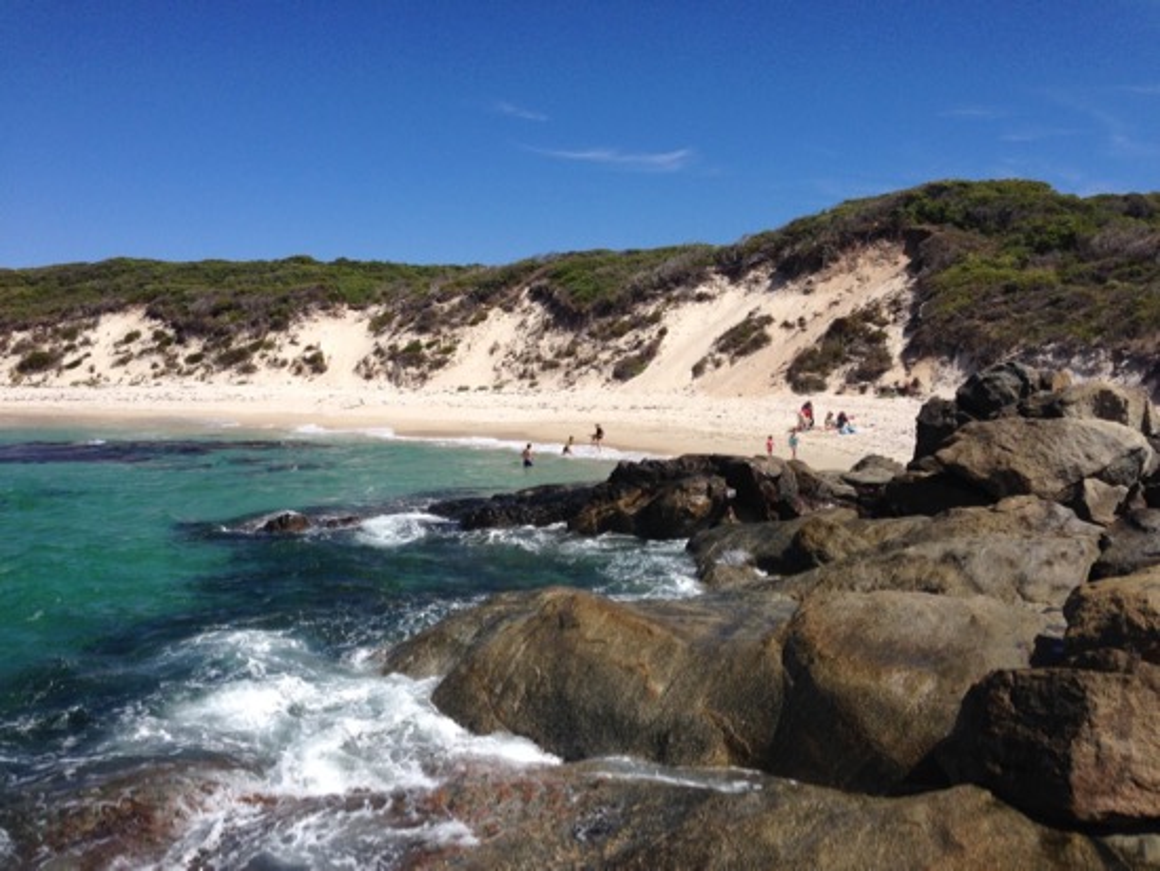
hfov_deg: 55.3
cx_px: 580
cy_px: 436
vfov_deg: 43.0
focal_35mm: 33
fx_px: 1106
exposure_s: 1/3012
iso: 50
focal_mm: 4.12
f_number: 2.4
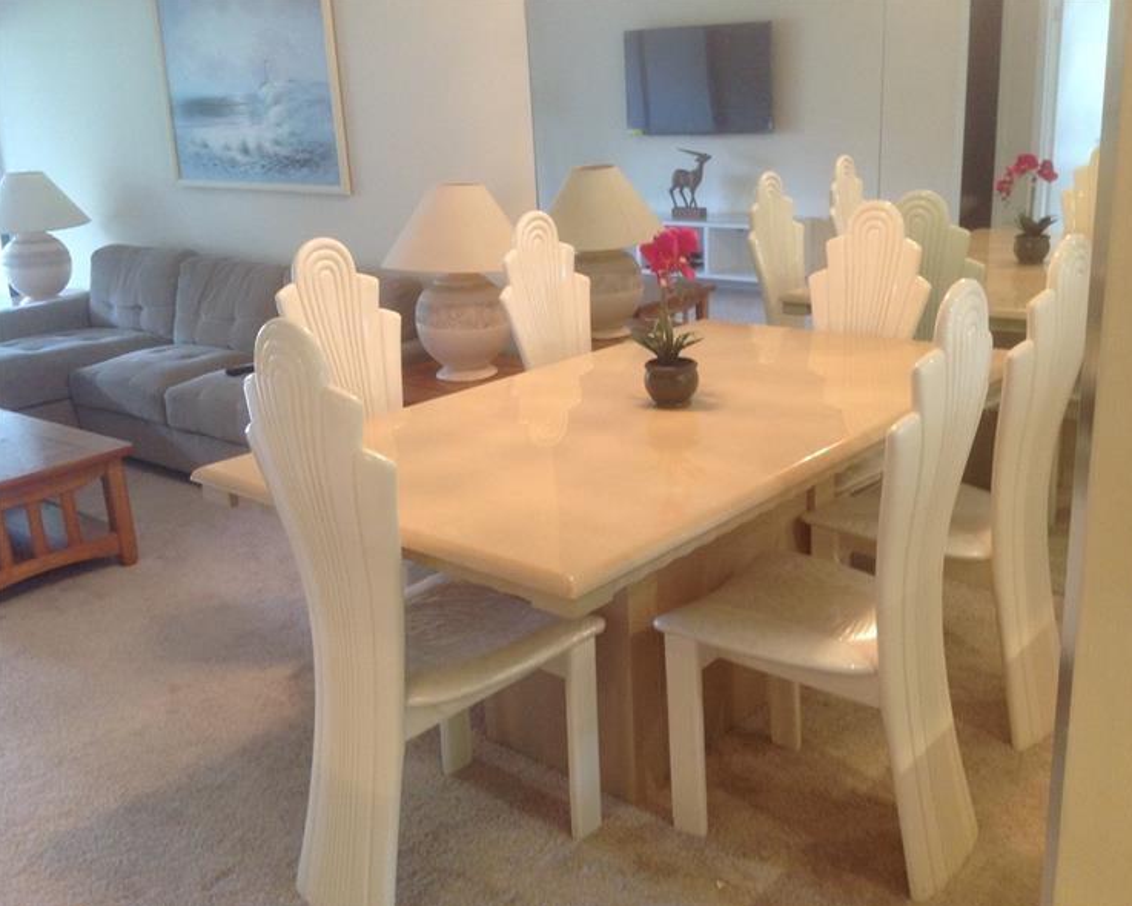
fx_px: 1240
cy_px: 452
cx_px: 608
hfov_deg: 49.0
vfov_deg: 40.1
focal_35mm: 37
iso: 100
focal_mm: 4.28
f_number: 2.4
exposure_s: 1/15
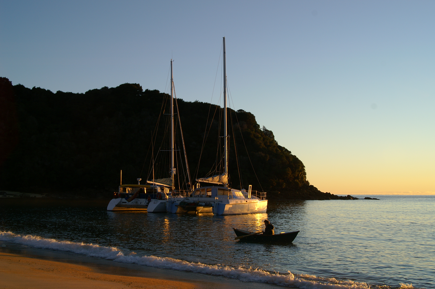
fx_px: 507
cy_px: 144
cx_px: 218
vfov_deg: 31.8
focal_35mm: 42
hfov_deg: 46.4
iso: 200
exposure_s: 1/125
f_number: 11
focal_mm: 28
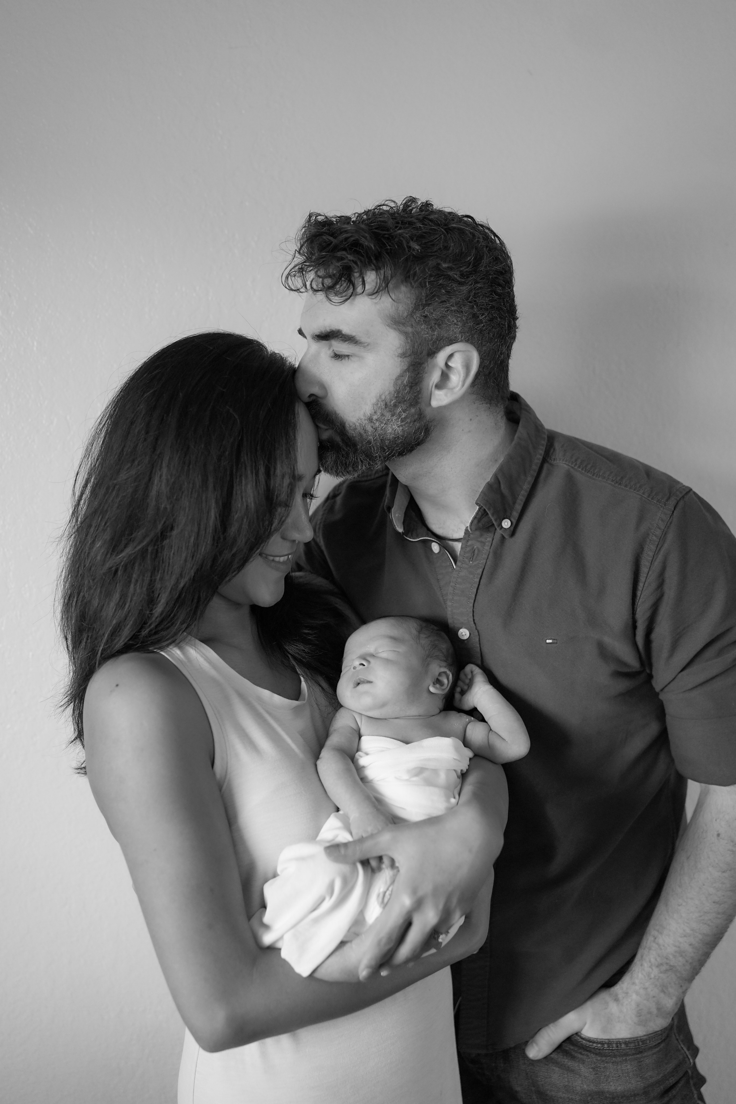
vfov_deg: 54.4
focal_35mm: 35
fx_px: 1073
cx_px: 368
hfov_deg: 37.9
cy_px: 552
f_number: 2.2
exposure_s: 1/400
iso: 1250
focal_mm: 35
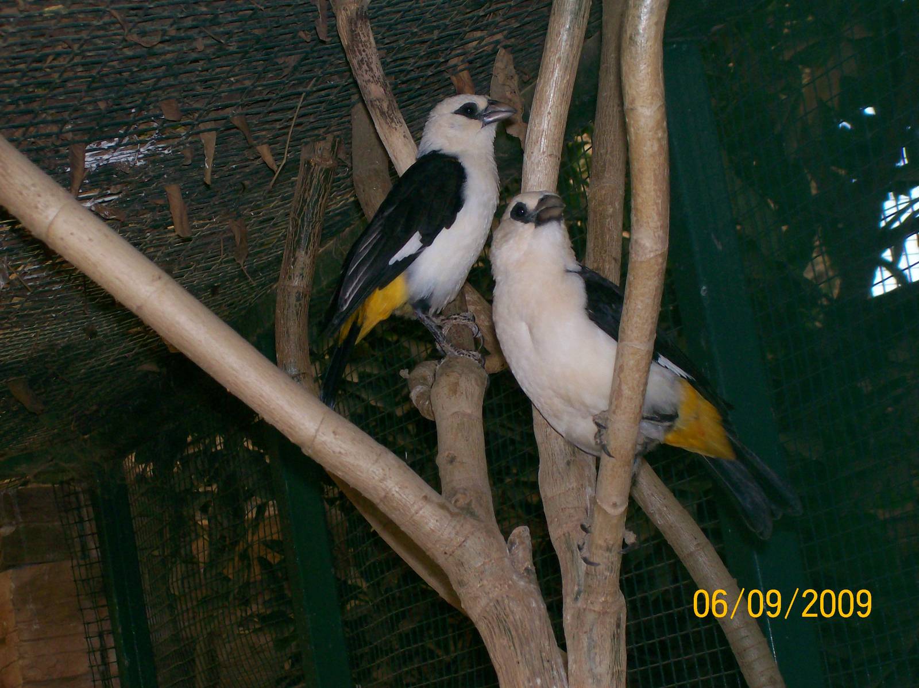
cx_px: 460
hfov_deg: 18.2
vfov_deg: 13.7
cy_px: 344
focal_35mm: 108
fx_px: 2866
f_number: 4.8
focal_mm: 18
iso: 80
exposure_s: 1/125
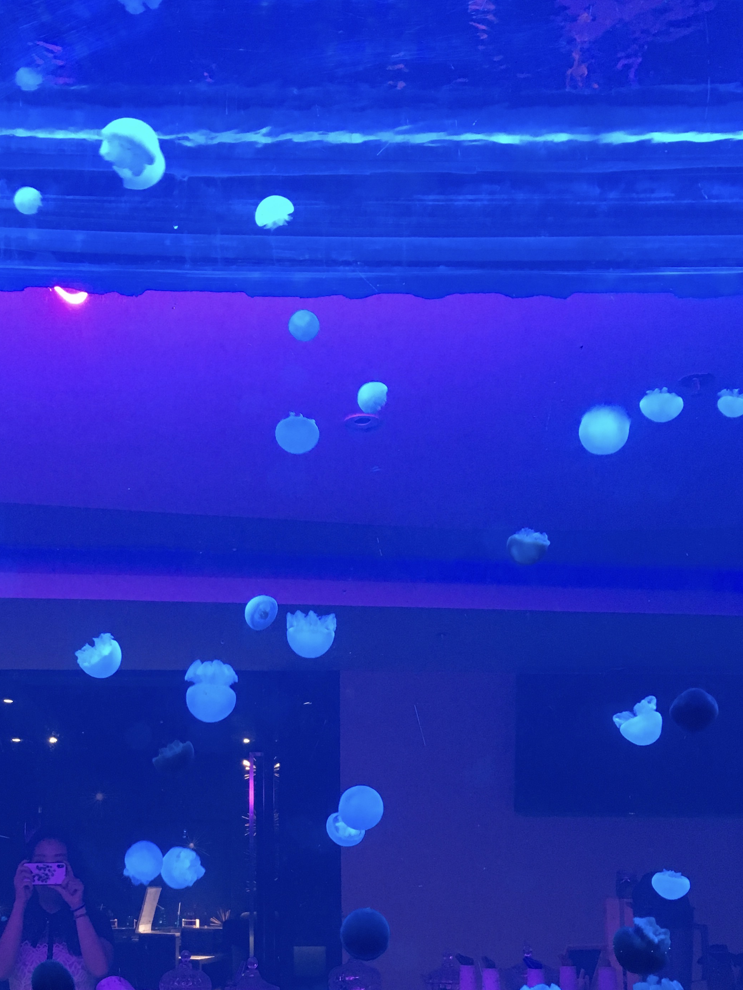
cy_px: 701
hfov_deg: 34.0
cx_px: 232
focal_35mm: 42
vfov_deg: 43.8
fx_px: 1202
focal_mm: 4.15
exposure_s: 1/17
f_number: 2.2
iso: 200
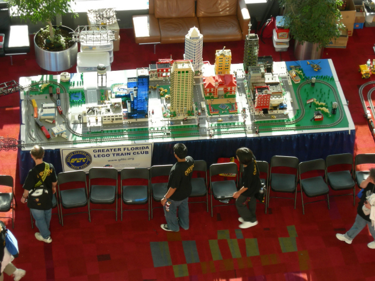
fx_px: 1192
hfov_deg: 17.9
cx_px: 188
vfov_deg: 13.5
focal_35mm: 110
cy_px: 140
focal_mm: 23
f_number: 4.8
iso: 103
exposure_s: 1/60.3
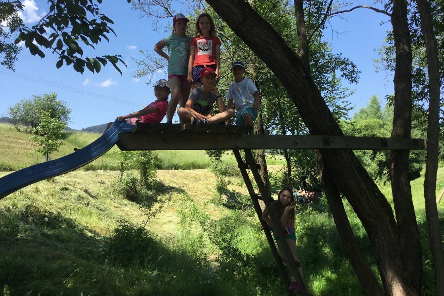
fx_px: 407
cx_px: 218
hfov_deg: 57.2
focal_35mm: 33
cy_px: 139
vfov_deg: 40.0
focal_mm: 3.3
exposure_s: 1/721
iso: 25
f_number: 2.4
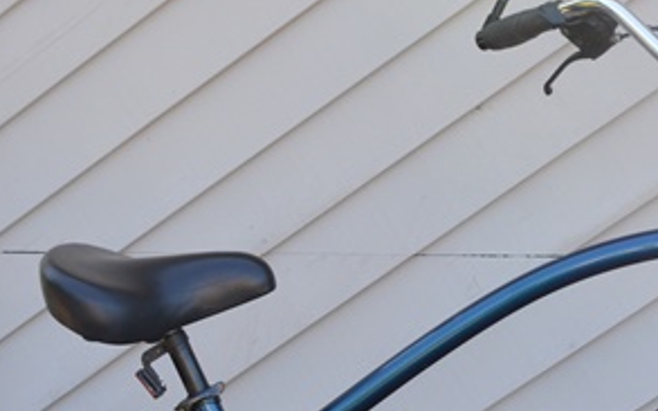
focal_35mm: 94
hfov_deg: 21.7
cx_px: 557
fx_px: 1685
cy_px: 402
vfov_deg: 13.7
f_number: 5.6
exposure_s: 1/125
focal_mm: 20
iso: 250
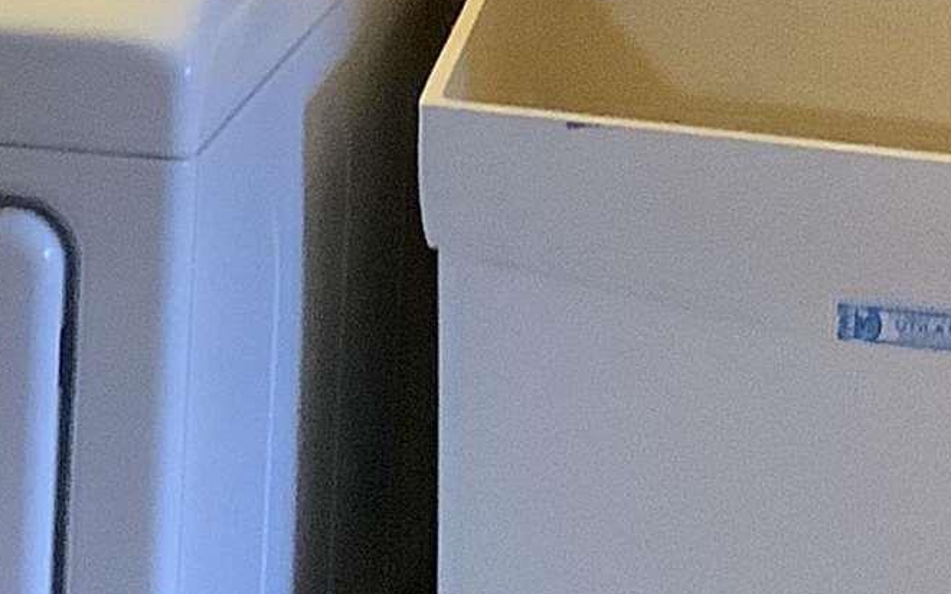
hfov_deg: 13.2
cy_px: -551
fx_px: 3964
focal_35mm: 153
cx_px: -287
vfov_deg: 8.2
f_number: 2.4
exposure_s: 1/30
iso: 500
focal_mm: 3.3
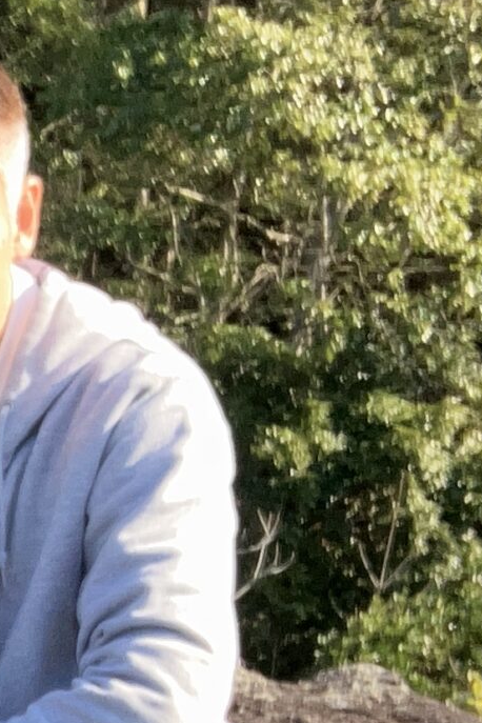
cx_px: -647
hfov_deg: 9.8
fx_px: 2490
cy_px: 580
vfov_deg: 16.4
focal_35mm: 124
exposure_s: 1/387
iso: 20
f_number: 2.2
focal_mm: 2.87
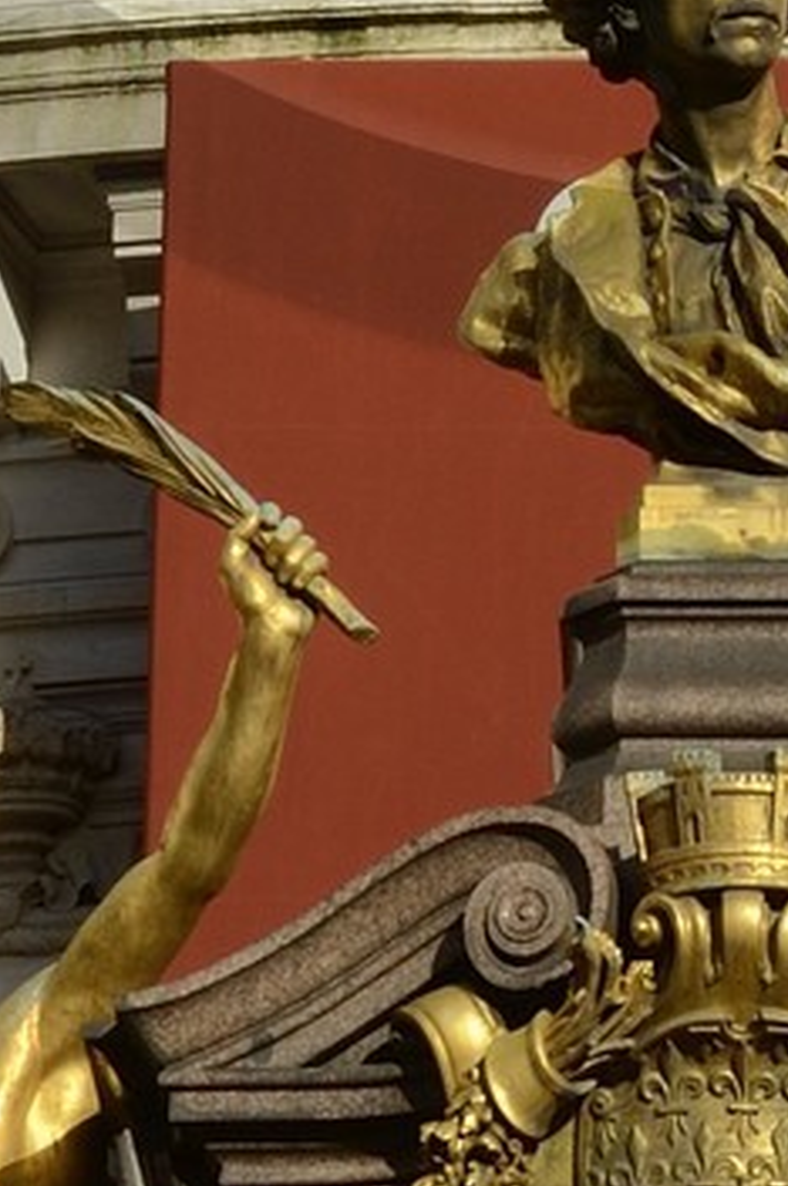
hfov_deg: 5.9
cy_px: -1189
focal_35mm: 232
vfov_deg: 8.4
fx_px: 7632
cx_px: 822
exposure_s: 1/200
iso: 200
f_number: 14
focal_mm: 34
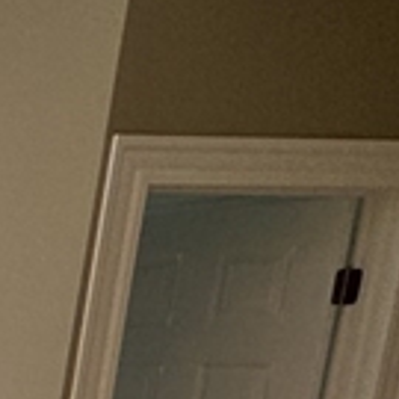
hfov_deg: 12.6
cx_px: -650
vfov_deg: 16.2
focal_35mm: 94
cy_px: 665
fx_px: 1226
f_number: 2.2
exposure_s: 1/307
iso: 40
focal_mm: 2.22
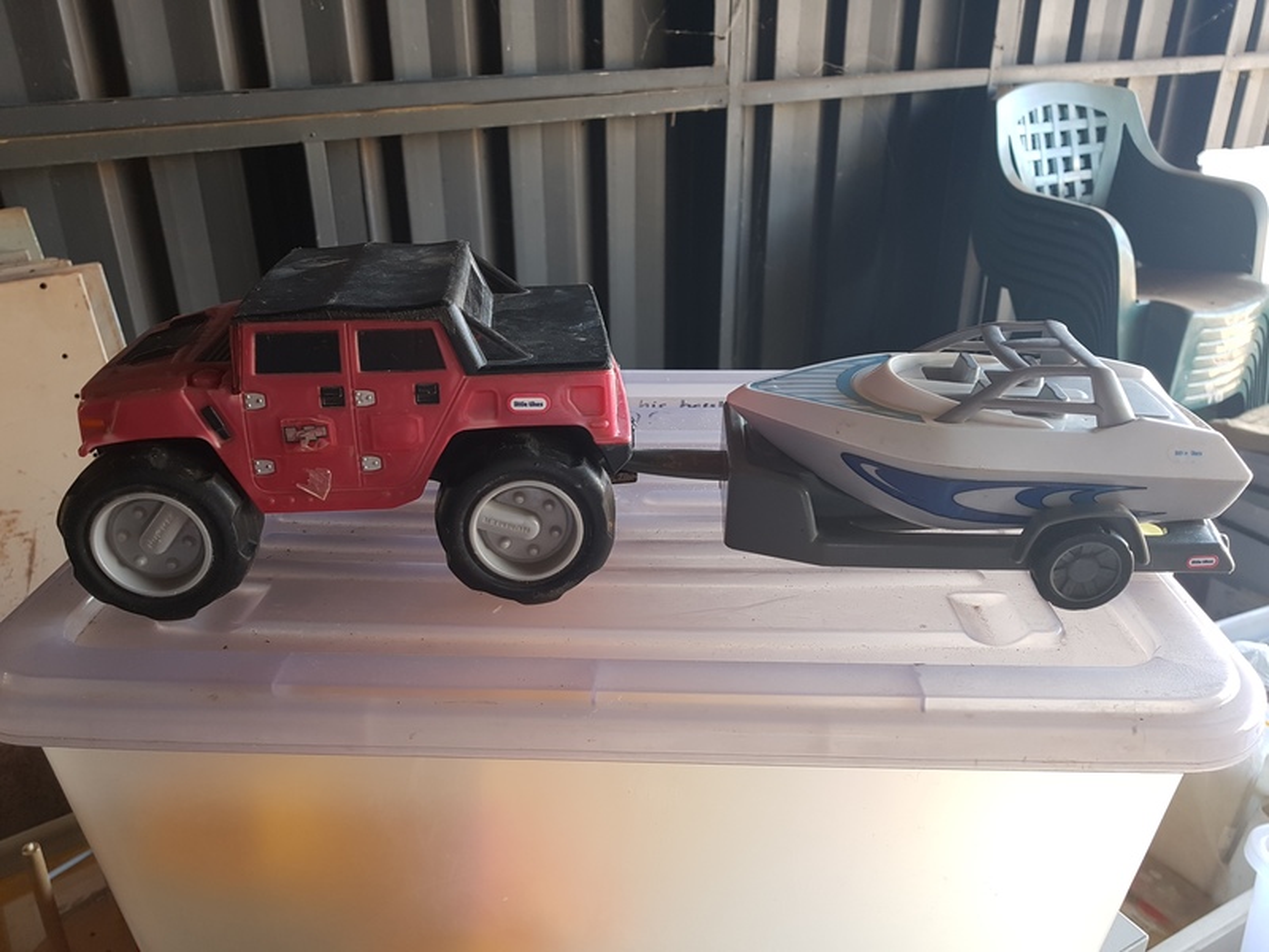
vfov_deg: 53.1
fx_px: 953
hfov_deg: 67.3
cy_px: 476
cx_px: 634
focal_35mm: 26
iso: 80
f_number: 1.7
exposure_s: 1/50
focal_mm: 4.2
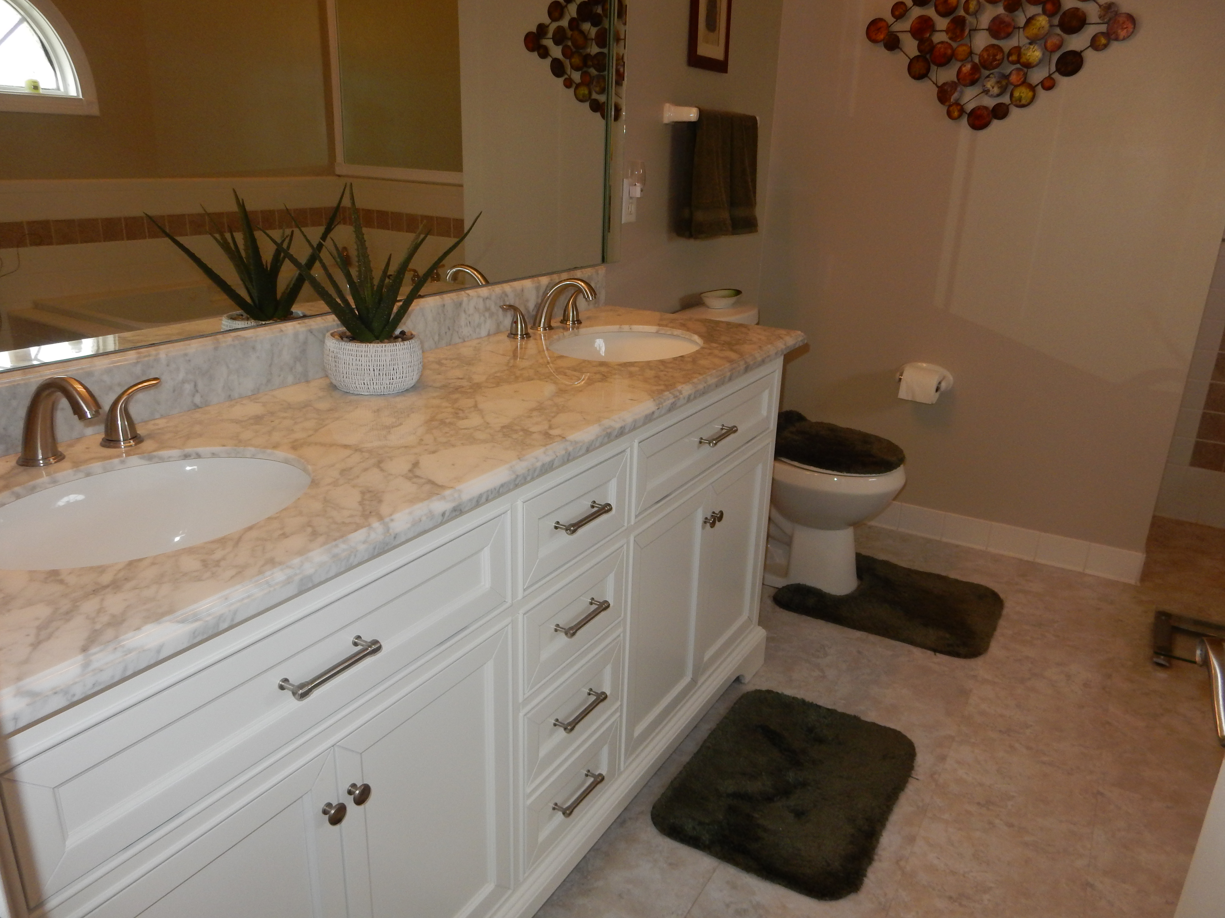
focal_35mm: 25
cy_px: 459
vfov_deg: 54.9
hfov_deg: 69.4
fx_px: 885
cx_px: 612
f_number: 3.7
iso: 200
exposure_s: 1/60
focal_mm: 4.5
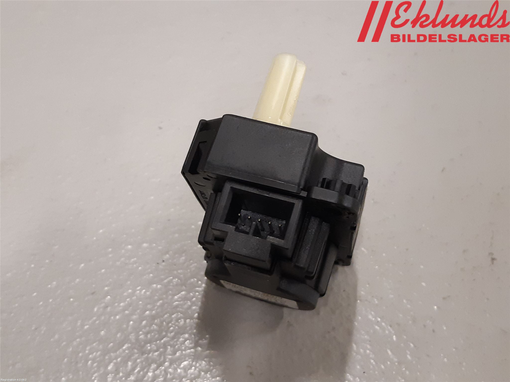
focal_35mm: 26
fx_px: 383
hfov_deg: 67.3
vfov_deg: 53.1
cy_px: 191
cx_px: 255
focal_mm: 3.93
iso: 200
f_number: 1.7
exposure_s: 1/50
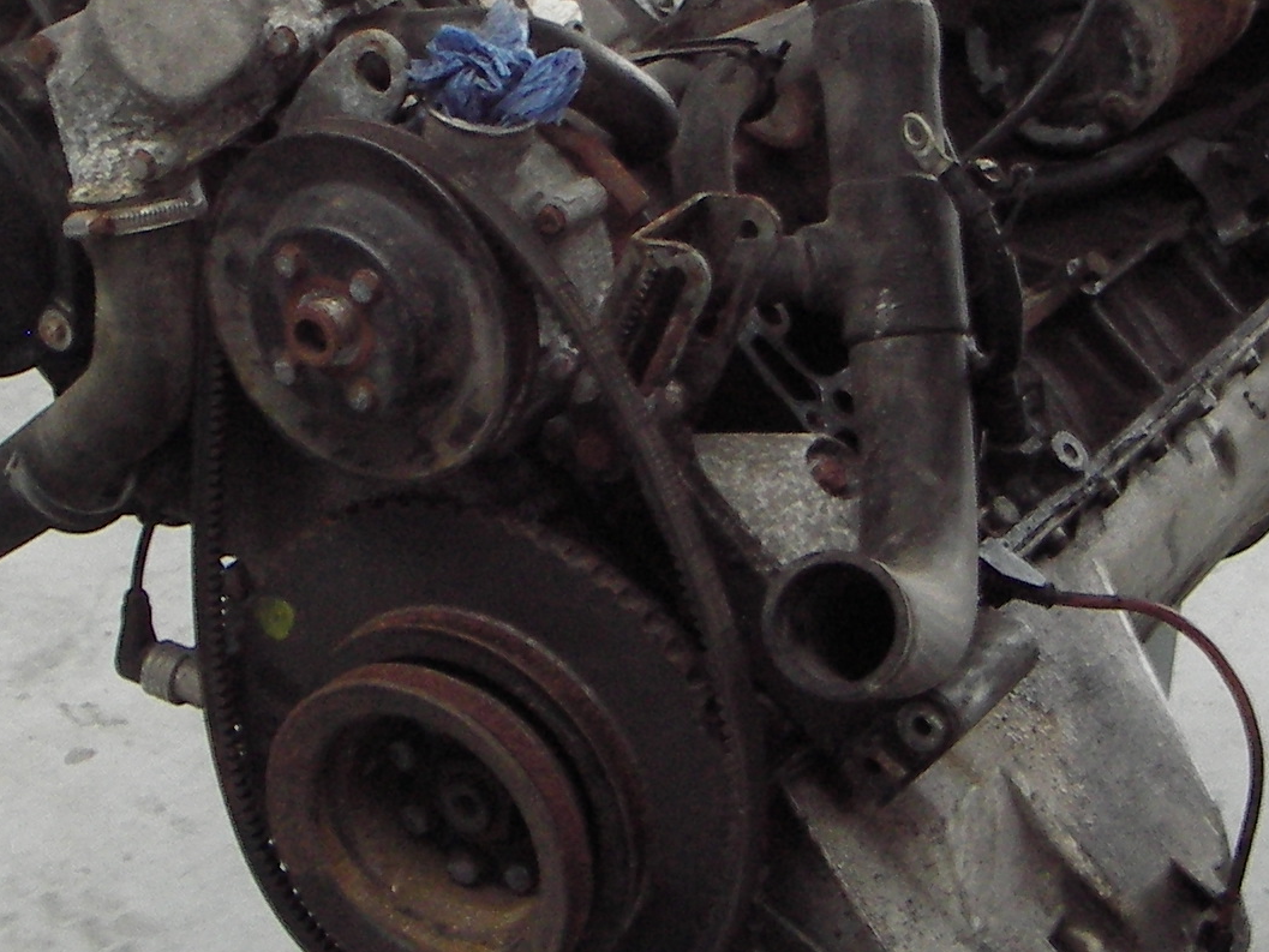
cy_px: 277
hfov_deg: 21.3
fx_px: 3373
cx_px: 684
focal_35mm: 92
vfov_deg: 16.0
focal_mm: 6.3
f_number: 3.3
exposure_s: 1/6
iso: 100
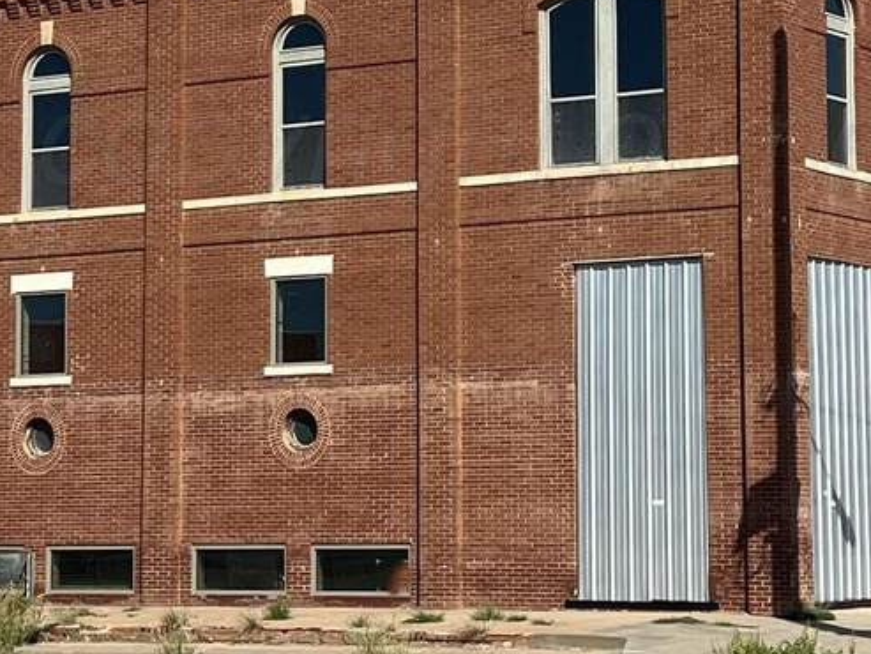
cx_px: 532
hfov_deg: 18.0
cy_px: 148
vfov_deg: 13.5
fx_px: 2743
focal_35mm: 109
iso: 50
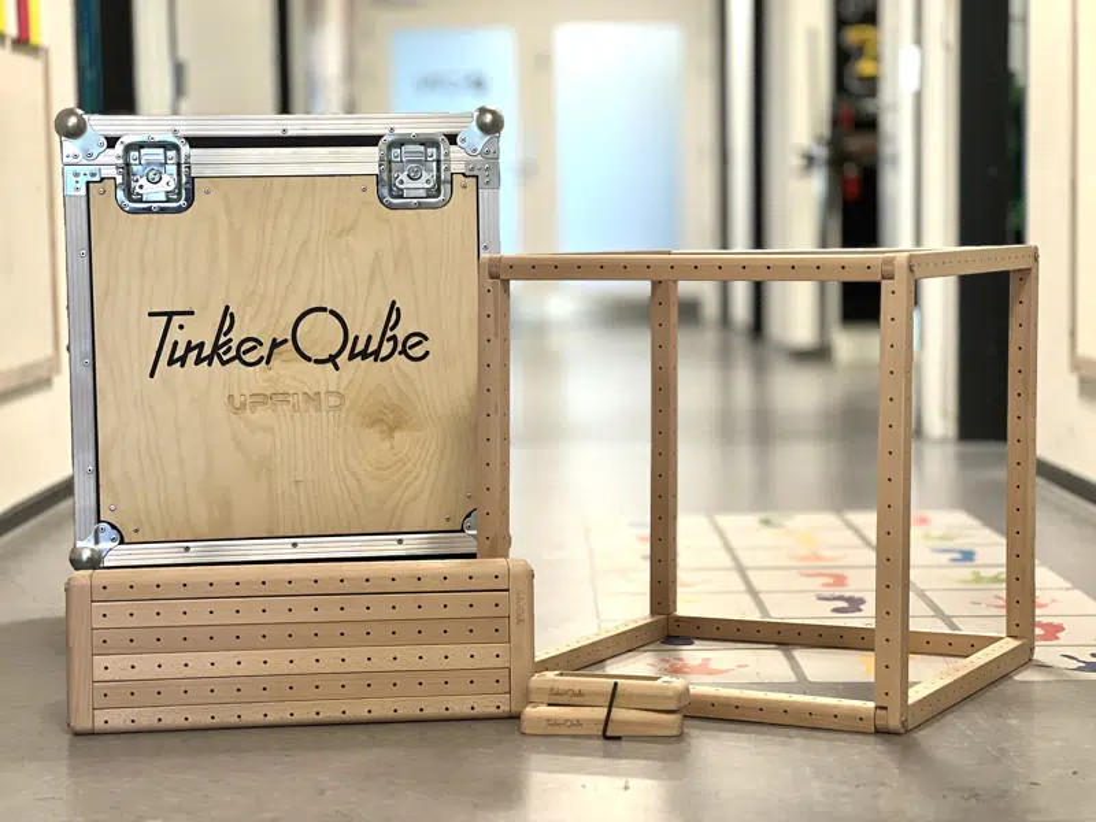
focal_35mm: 77
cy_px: 411
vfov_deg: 19.1
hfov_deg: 25.3
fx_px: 2438
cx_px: 548
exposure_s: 1/33
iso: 160
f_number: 2.8
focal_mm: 9
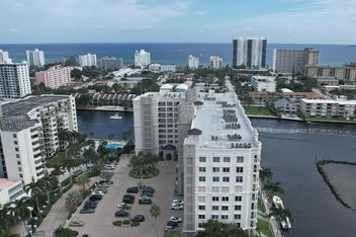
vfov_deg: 40.9
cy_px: 137
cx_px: 194
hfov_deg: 58.7
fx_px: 316
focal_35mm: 32
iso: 110
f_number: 2.8
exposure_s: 1/2500
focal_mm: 8.38
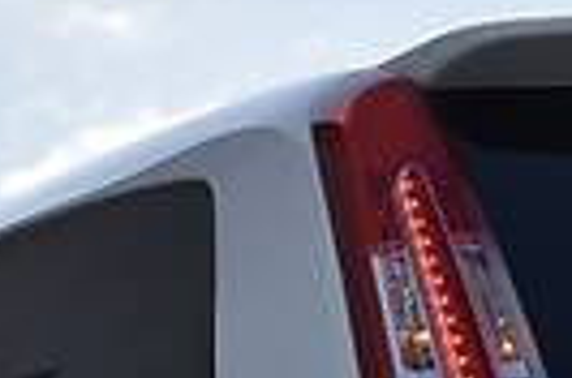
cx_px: 723
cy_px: 977
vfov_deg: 5.7
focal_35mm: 229
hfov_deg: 8.9
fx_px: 3630
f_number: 8
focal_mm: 38
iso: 250
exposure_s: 1/250
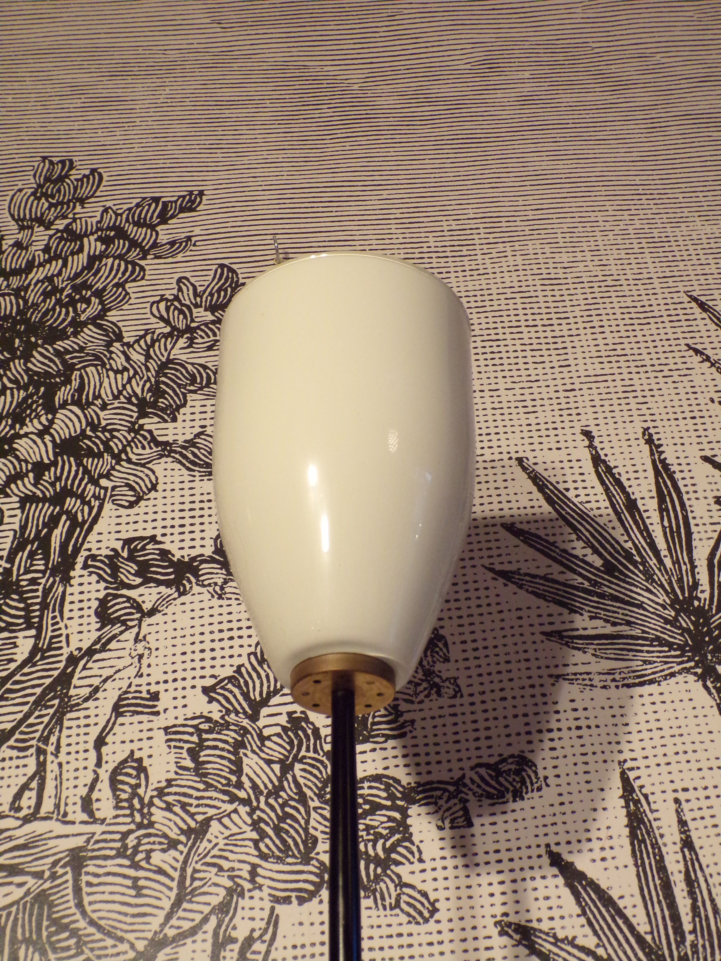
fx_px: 1166
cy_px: 480
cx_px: 360
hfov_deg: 34.3
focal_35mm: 42
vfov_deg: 44.8
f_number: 3.4
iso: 422
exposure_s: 1/17
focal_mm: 7.6
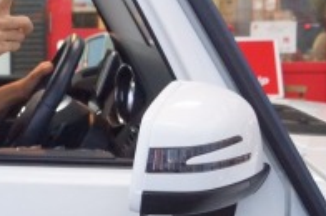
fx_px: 796
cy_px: 86
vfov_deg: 15.5
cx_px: -98
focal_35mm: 88
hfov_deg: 21.0
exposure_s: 1/125
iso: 1600
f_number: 3.5
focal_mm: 18
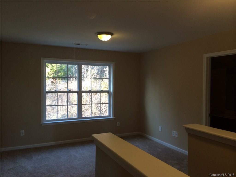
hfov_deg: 60.0
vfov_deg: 46.8
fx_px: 205
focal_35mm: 30
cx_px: 118
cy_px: 88
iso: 100
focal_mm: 4.12
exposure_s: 1/30
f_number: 2.2
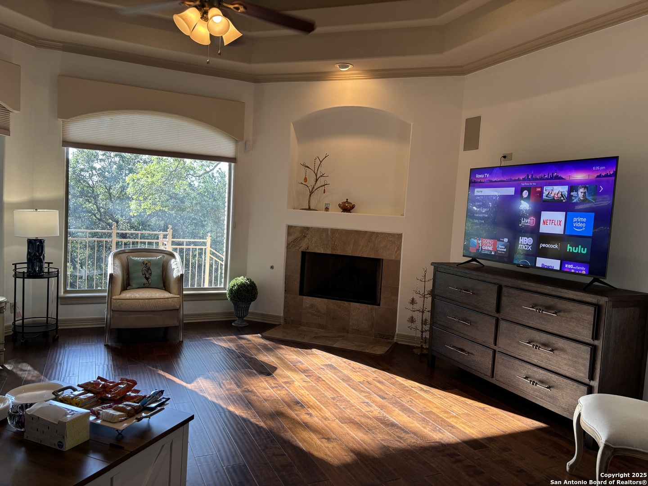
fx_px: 487
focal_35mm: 26
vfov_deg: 53.1
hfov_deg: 67.3
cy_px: 243
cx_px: 324
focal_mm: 5.96
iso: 80
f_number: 1.6
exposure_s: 1/120
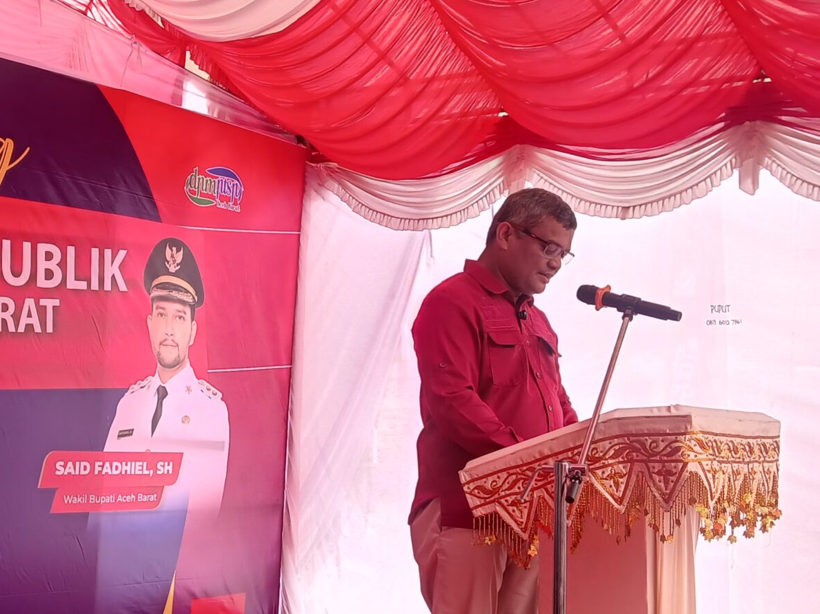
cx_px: 228
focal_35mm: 56
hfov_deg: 33.8
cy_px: 359
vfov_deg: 26.1
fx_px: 1326
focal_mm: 3.98
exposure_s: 1/100
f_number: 1.8
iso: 40
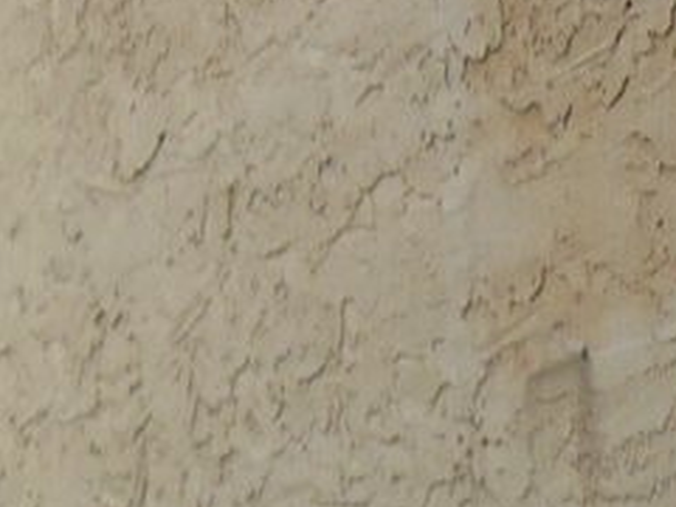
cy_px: 780
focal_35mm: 198
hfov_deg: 8.7
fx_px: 3867
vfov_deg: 7.4
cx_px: -1177
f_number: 2.8
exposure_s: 1/250
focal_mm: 5.5
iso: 80
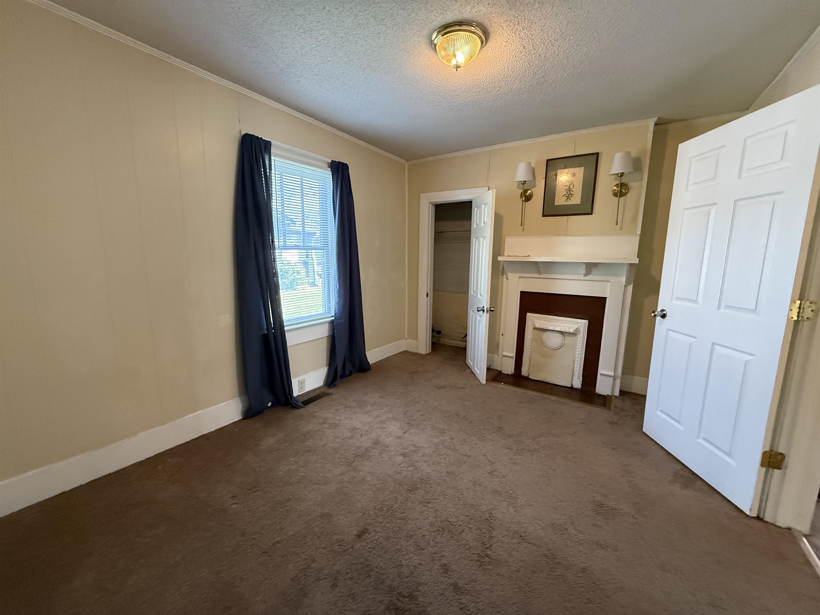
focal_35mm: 14
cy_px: 308
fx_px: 332
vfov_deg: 85.7
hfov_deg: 102.1
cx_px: 410
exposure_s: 1/120
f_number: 2.2
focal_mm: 2.22
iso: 640
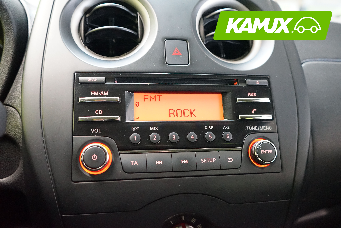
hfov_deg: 63.7
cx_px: 170
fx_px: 275
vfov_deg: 45.0
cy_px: 114
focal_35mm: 29
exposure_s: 1/30
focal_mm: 29
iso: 8000
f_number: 4.5
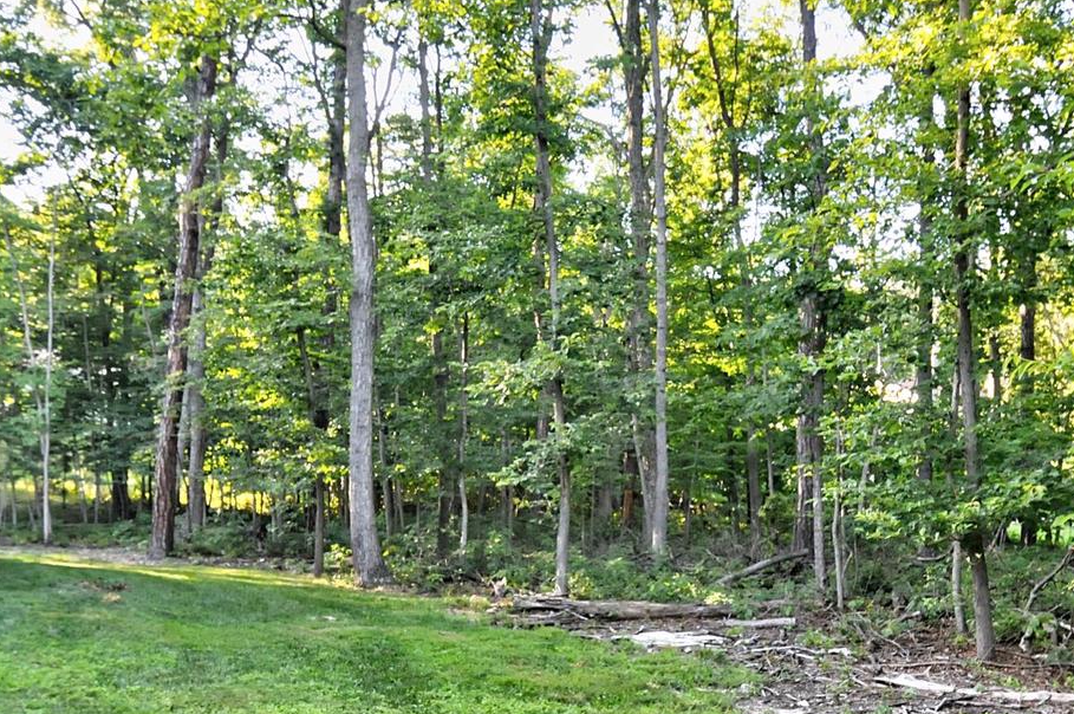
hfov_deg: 50.5
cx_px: 637
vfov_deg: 34.6
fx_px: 1132
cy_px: 476
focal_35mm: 38
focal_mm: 16
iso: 800
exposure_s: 1/60
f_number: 8
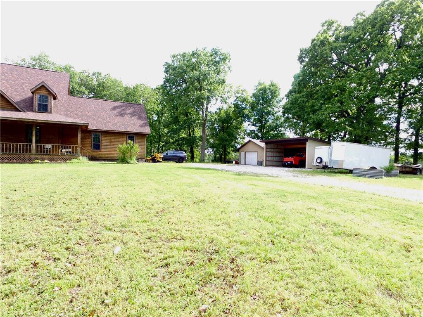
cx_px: 212
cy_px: 158
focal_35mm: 20
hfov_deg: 81.7
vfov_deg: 66.0
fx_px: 244
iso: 100
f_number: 2.8
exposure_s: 1/146
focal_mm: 3.61
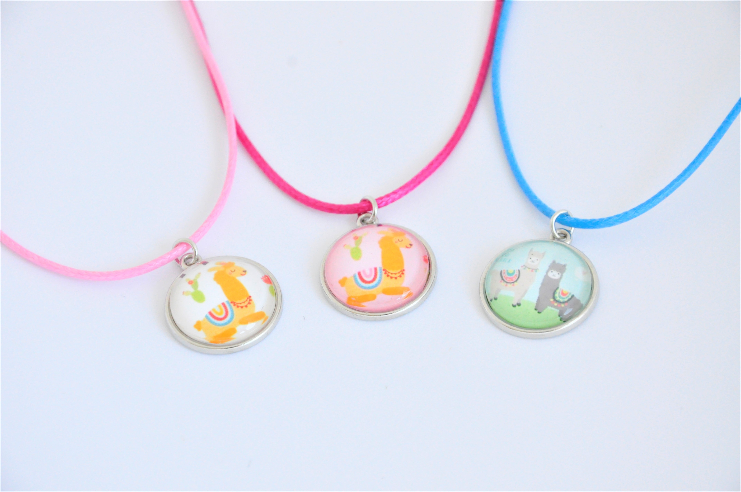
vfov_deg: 8.7
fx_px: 3238
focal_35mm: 158
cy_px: 246
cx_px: 370
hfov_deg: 13.1
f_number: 8
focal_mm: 105
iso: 1600
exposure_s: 1/90
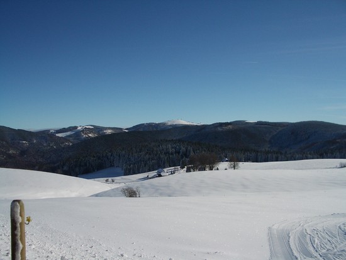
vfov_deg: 40.7
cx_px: 173
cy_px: 130
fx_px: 350
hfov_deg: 52.6
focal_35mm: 35
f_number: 4.3
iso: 80
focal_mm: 5.8
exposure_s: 1/1600
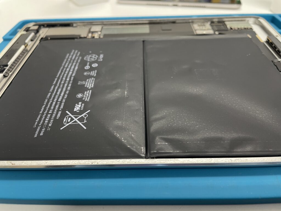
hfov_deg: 67.3
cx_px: 140
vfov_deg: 53.1
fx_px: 211
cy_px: 106
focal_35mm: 26
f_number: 1.6
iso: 160
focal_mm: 4.2
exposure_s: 1/60
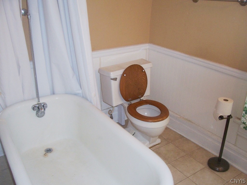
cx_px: 124
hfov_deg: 54.0
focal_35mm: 34
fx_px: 243
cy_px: 92
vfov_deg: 41.8
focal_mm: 5.6
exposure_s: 1/60
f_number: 2.7
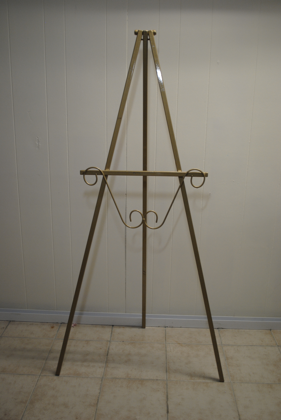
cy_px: 210
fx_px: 420
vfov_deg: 53.1
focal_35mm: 36
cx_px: 140
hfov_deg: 37.0
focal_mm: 24
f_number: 4
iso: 400
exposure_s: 1/40
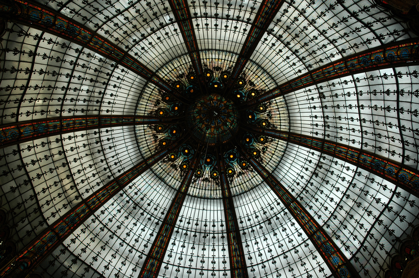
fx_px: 436
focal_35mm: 38
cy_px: 139
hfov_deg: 51.3
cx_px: 210
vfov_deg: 35.4
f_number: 9
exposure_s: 1/100
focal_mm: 25
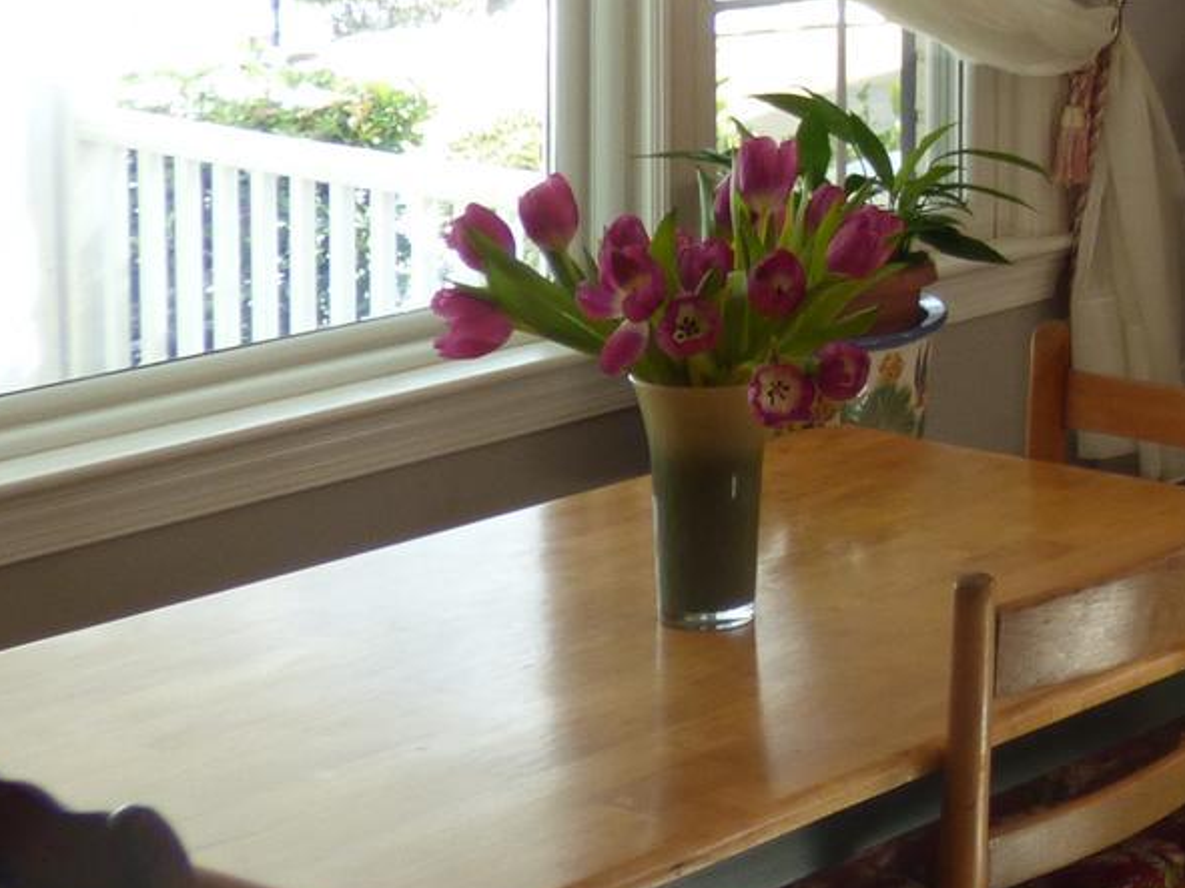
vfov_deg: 13.9
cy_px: -84
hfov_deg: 17.8
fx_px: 3559
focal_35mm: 104
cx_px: 1518
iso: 100
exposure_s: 1/60
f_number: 3.3
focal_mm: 5.29
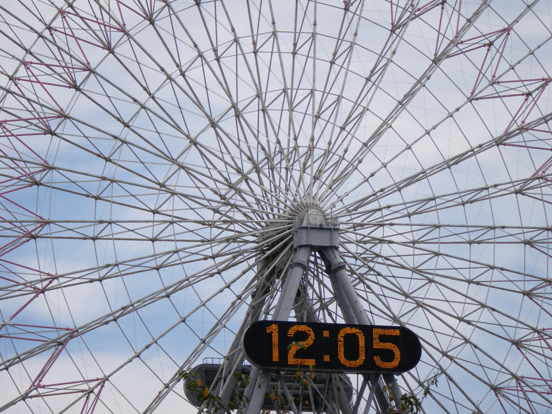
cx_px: 276
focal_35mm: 175
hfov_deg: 11.3
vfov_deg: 8.5
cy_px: 207
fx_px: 2791
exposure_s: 1/500
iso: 64
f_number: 4.7
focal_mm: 31.2
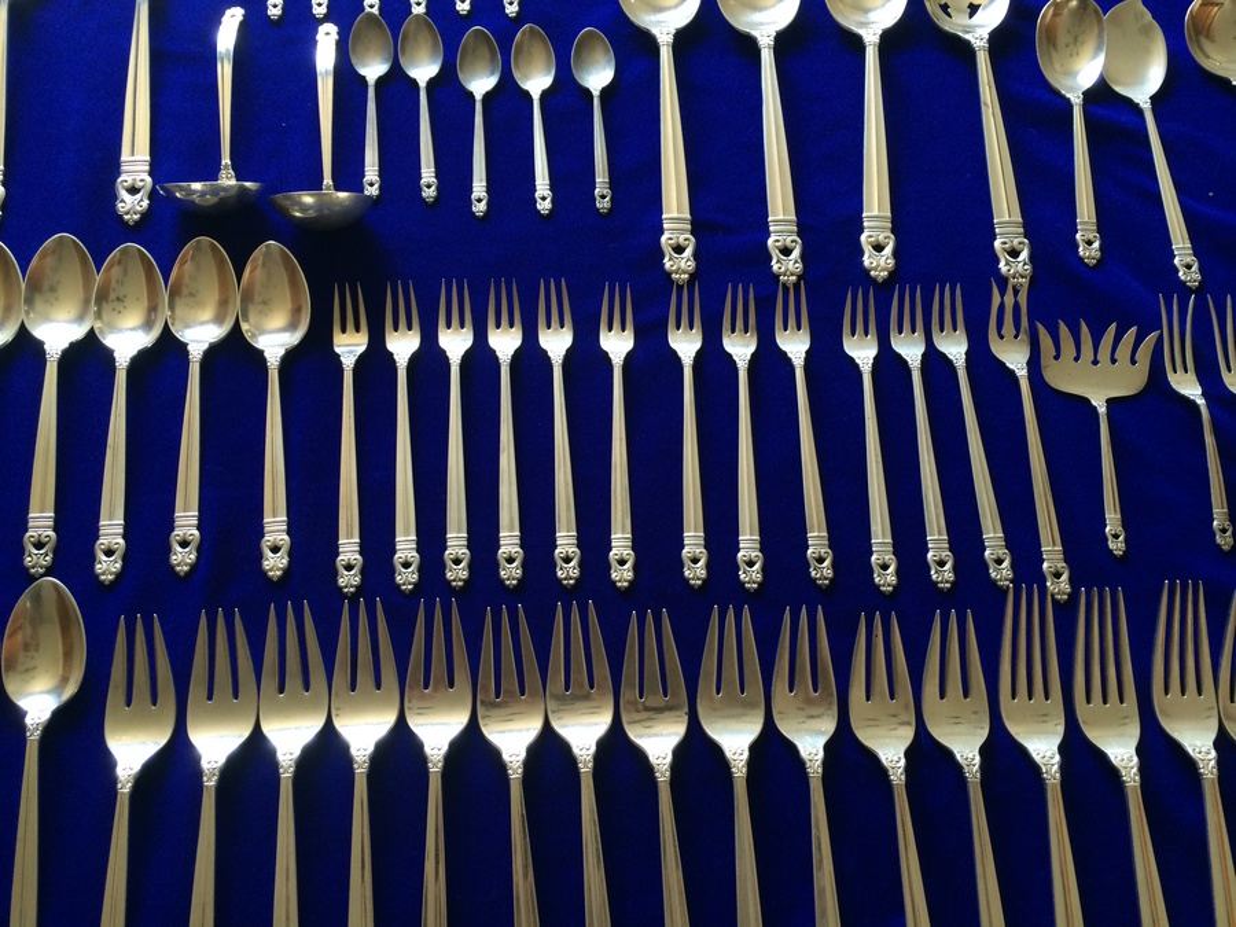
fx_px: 1071
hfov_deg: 60.0
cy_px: 464
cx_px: 618
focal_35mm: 30
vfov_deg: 46.8
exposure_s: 1/30
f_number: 2.2
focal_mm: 4.12
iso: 100
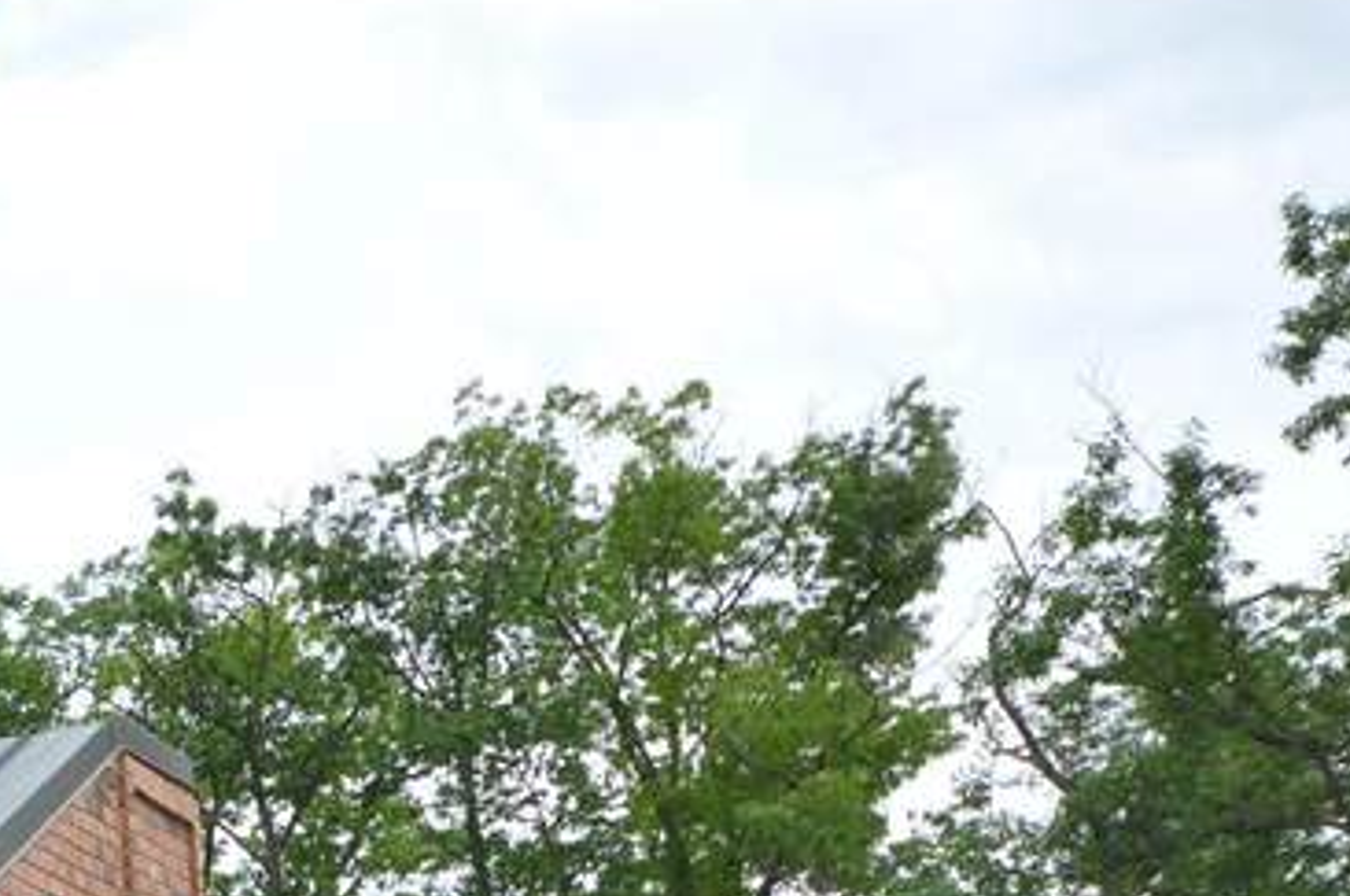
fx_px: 3932
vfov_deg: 12.4
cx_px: -697
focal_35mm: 105
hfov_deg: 17.4
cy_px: 1337
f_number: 5.6
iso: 100
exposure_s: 1/125
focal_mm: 20
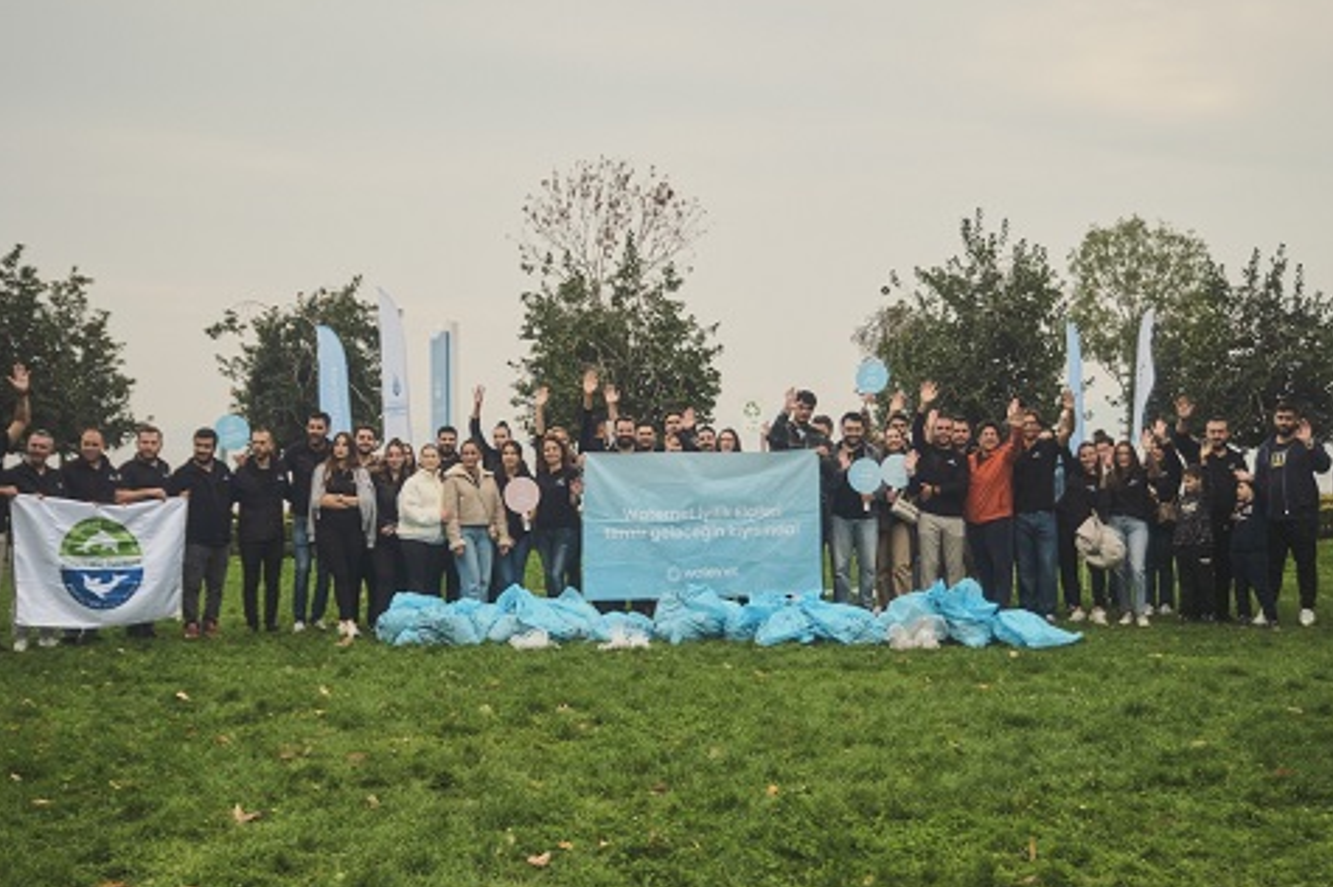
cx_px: 668
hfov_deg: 42.8
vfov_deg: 29.2
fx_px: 1702
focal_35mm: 46
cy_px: 479
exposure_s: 1/1600
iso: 2500
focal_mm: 24.9
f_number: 2.8
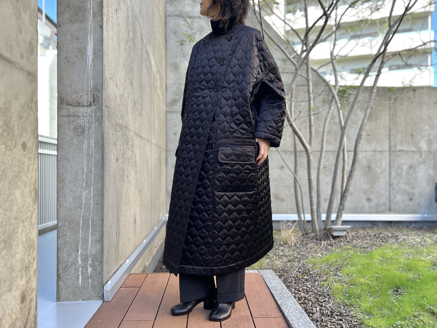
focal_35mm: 26
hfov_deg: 67.3
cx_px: 218
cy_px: 164
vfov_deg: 53.1
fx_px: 328
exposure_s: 1/436
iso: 50
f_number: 1.5
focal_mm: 5.7
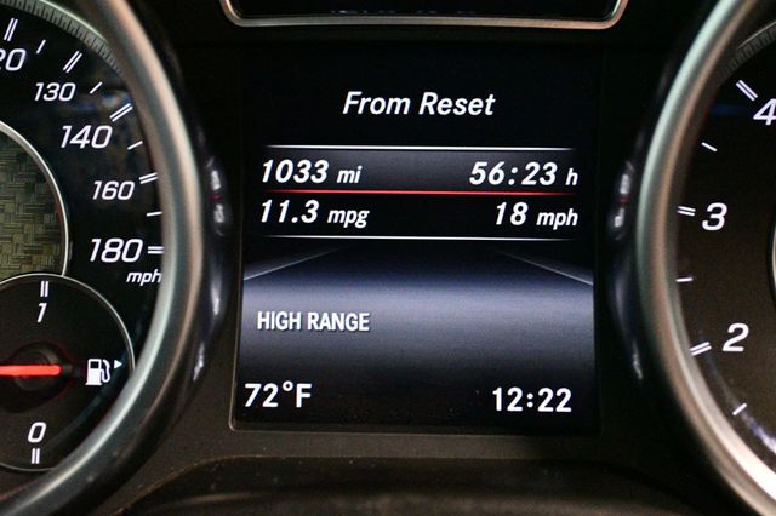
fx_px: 1228
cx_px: 388
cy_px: 258
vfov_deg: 23.8
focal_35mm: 57
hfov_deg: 35.1
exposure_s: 1/50
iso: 12800
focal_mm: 38
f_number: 5
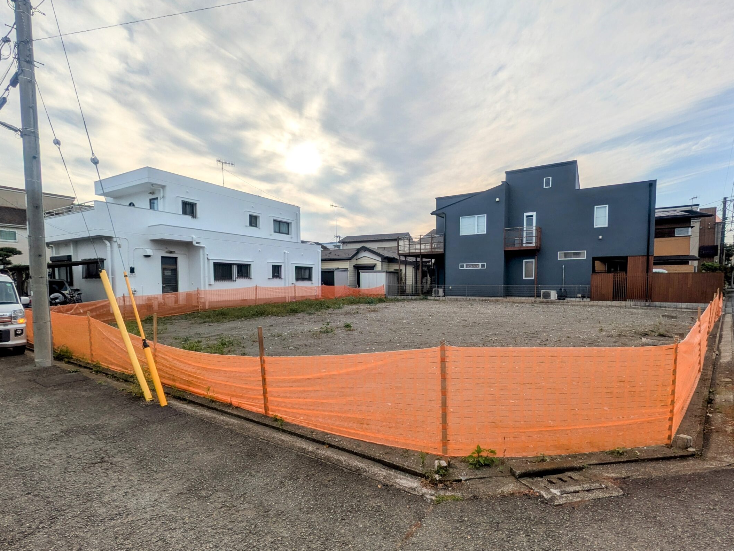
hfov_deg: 90.9
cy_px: 298
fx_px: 361
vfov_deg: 74.6
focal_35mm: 17
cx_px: 383
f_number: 2.2
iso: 51
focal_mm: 1.83
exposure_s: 1/2469
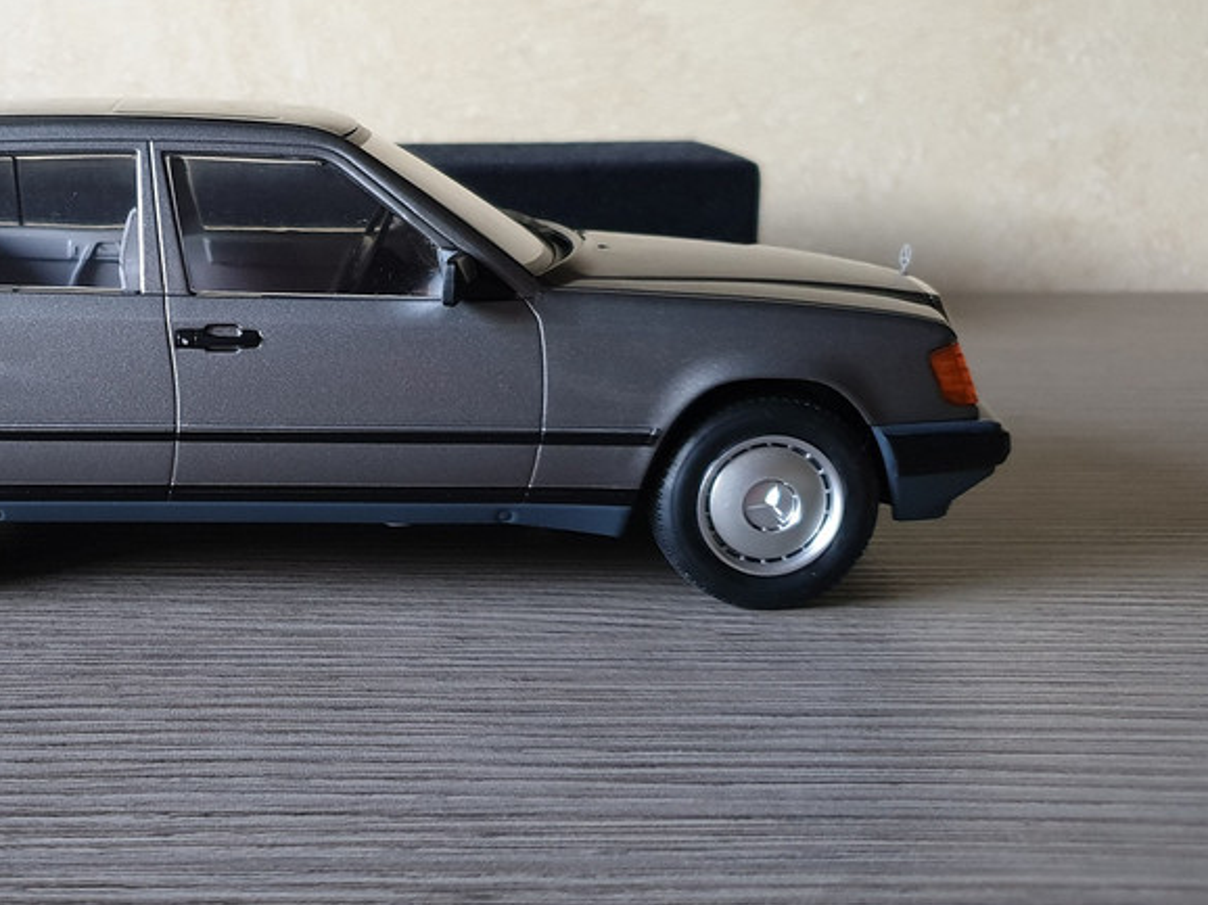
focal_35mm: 48
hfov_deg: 37.6
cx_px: 175
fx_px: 1674
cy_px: 326
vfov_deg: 30.1
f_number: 1.5
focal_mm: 4.3
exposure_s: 1/31
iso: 250
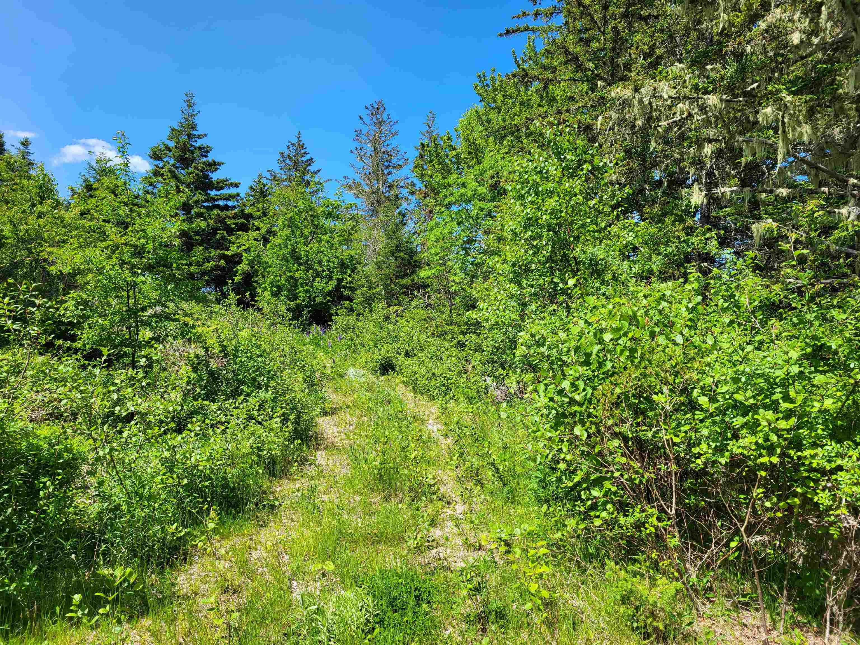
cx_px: 430
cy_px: 322
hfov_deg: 67.3
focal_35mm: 26
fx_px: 646
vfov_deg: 53.1
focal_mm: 5.4
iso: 40
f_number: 1.8
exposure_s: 1/1521
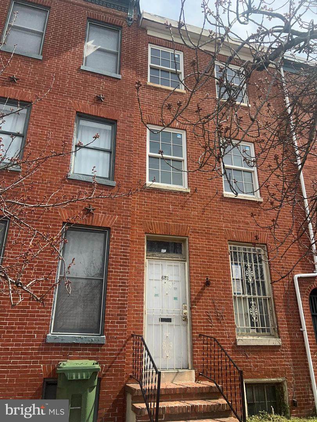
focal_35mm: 26
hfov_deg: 53.1
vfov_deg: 67.3
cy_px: 211
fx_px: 317
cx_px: 158
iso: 32
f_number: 1.5
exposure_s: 1/8000
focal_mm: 5.7
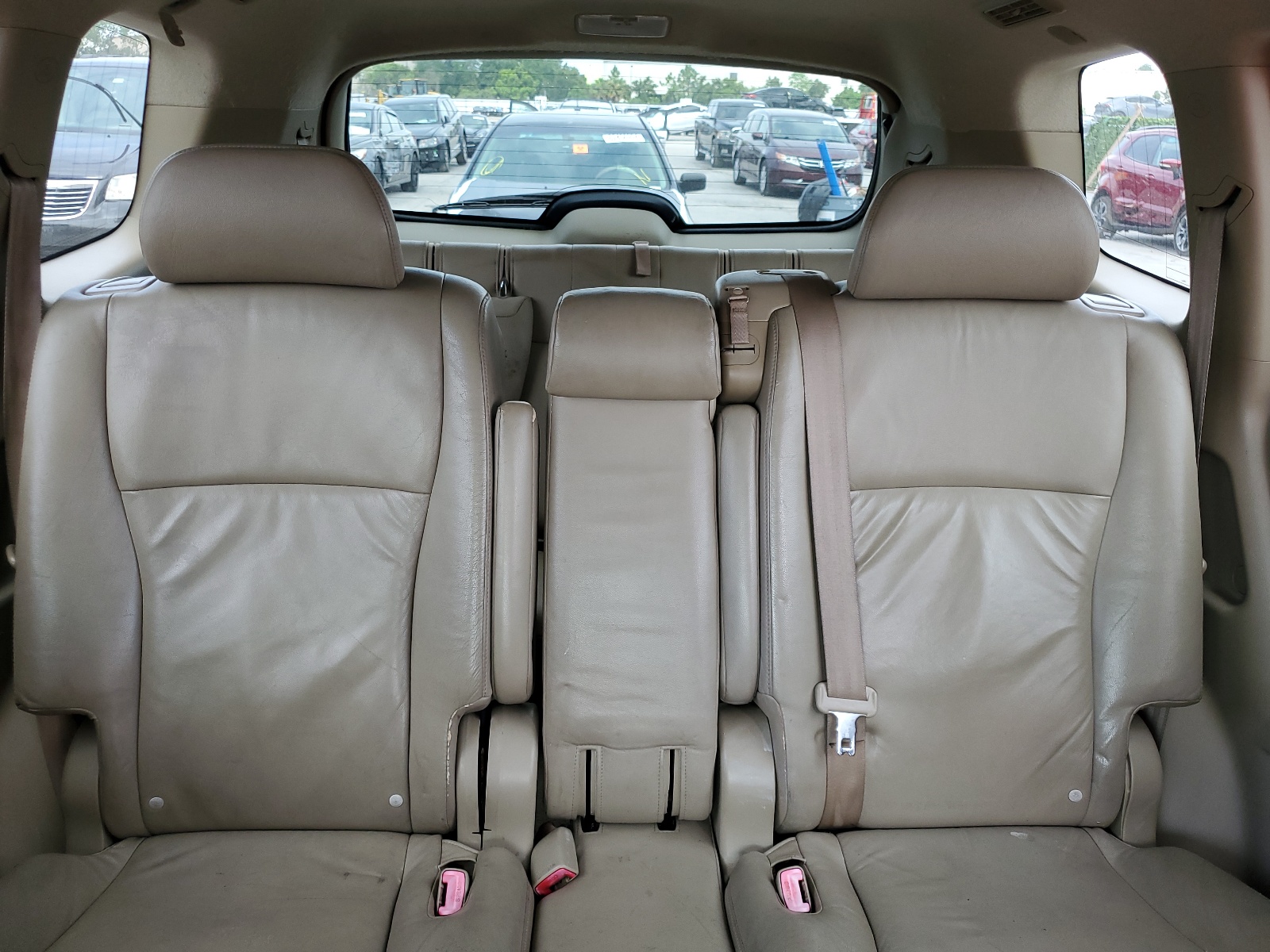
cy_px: 476
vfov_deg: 53.1
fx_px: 954
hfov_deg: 67.3
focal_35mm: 26
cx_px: 635
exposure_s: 1/120
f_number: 1.5
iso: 61
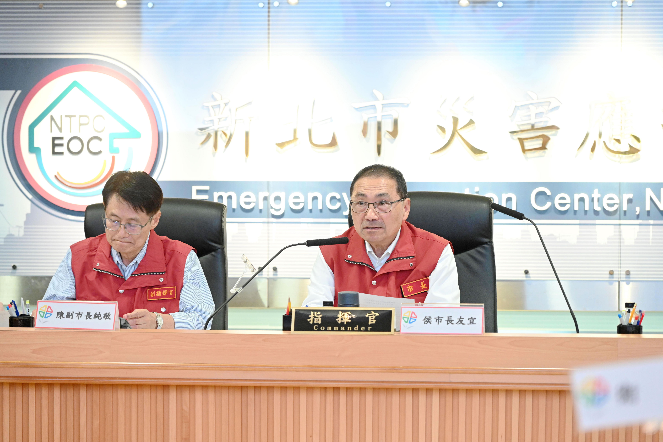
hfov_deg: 17.1
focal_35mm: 120
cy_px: 221
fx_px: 2210
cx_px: 332
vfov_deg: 11.4
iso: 2800
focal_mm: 120
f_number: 4
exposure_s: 1/125
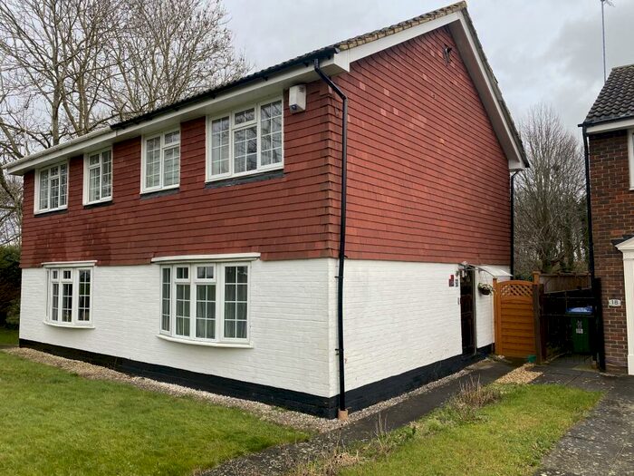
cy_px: 238
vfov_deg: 53.1
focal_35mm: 26
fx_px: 476
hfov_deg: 67.3
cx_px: 317
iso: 32
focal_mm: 4.25
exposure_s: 1/376
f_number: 1.8
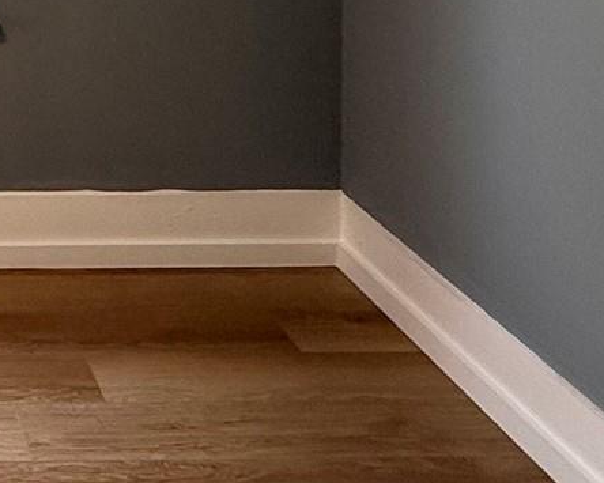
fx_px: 1126
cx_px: -189
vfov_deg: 21.0
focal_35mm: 63
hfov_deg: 25.6
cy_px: -212
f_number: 2.2
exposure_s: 1/99
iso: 160
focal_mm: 2.22
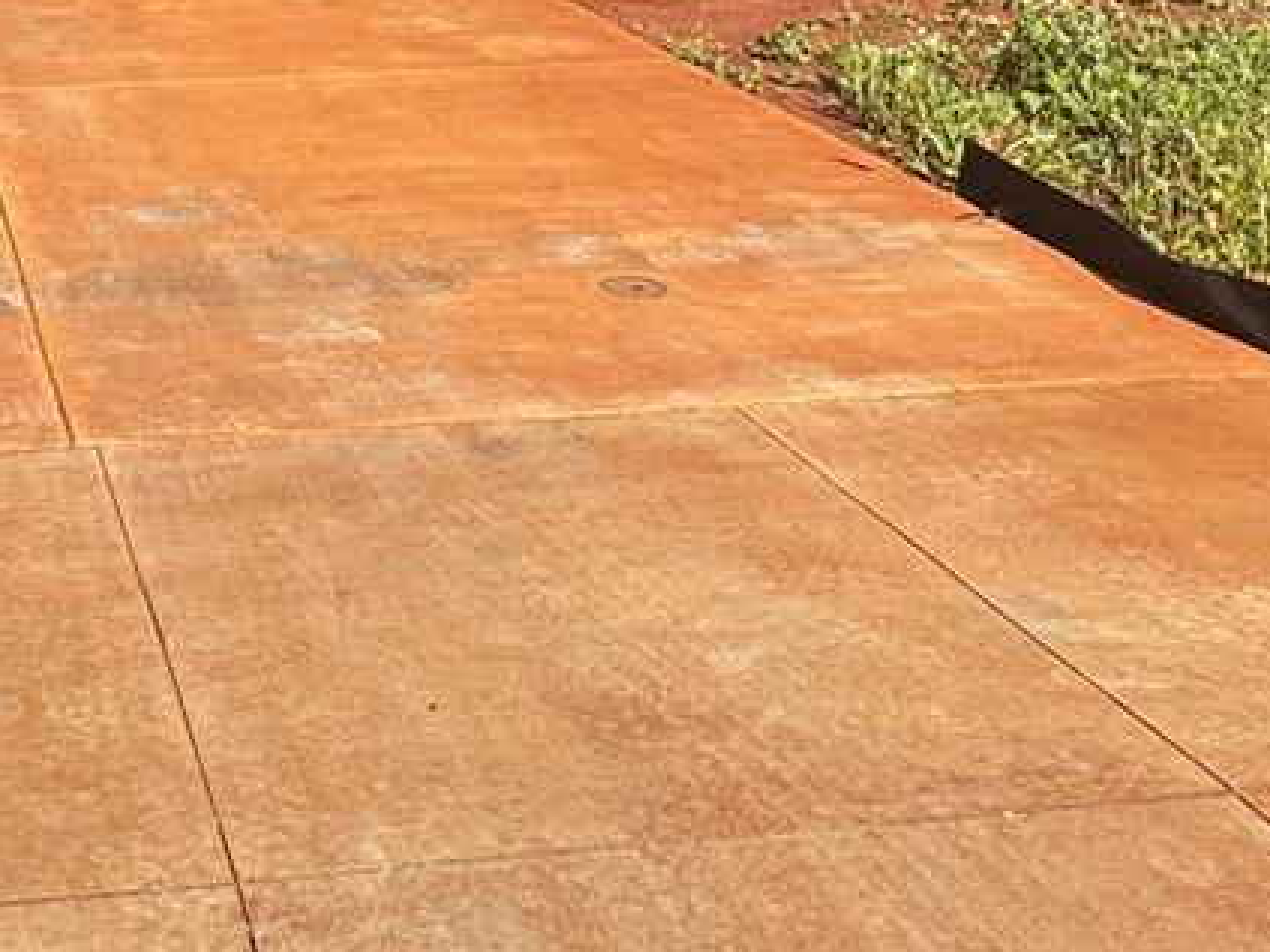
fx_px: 1944
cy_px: -270
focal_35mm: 53
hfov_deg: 33.9
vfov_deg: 24.2
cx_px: 90
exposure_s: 1/605
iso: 50
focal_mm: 2.22
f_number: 2.2
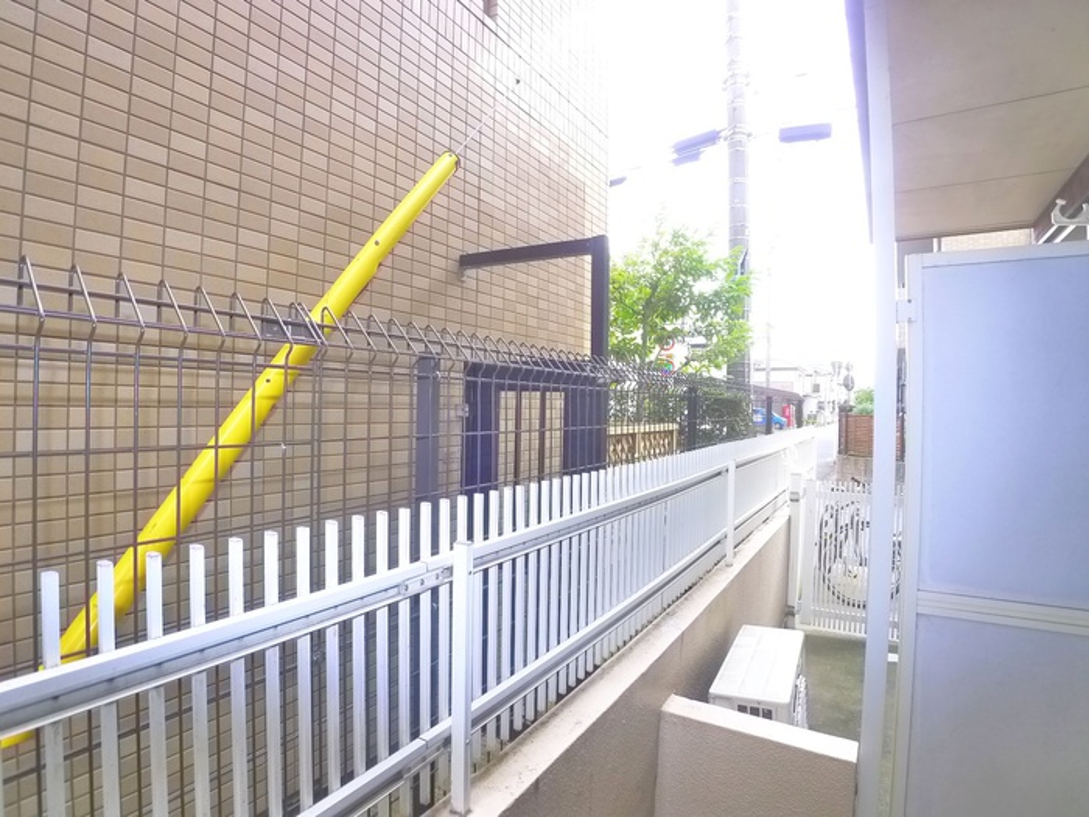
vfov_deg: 56.8
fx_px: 755
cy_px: 408
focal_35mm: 24
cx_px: 544
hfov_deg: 71.6
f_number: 2.8
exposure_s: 1/100
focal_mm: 5.1
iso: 400
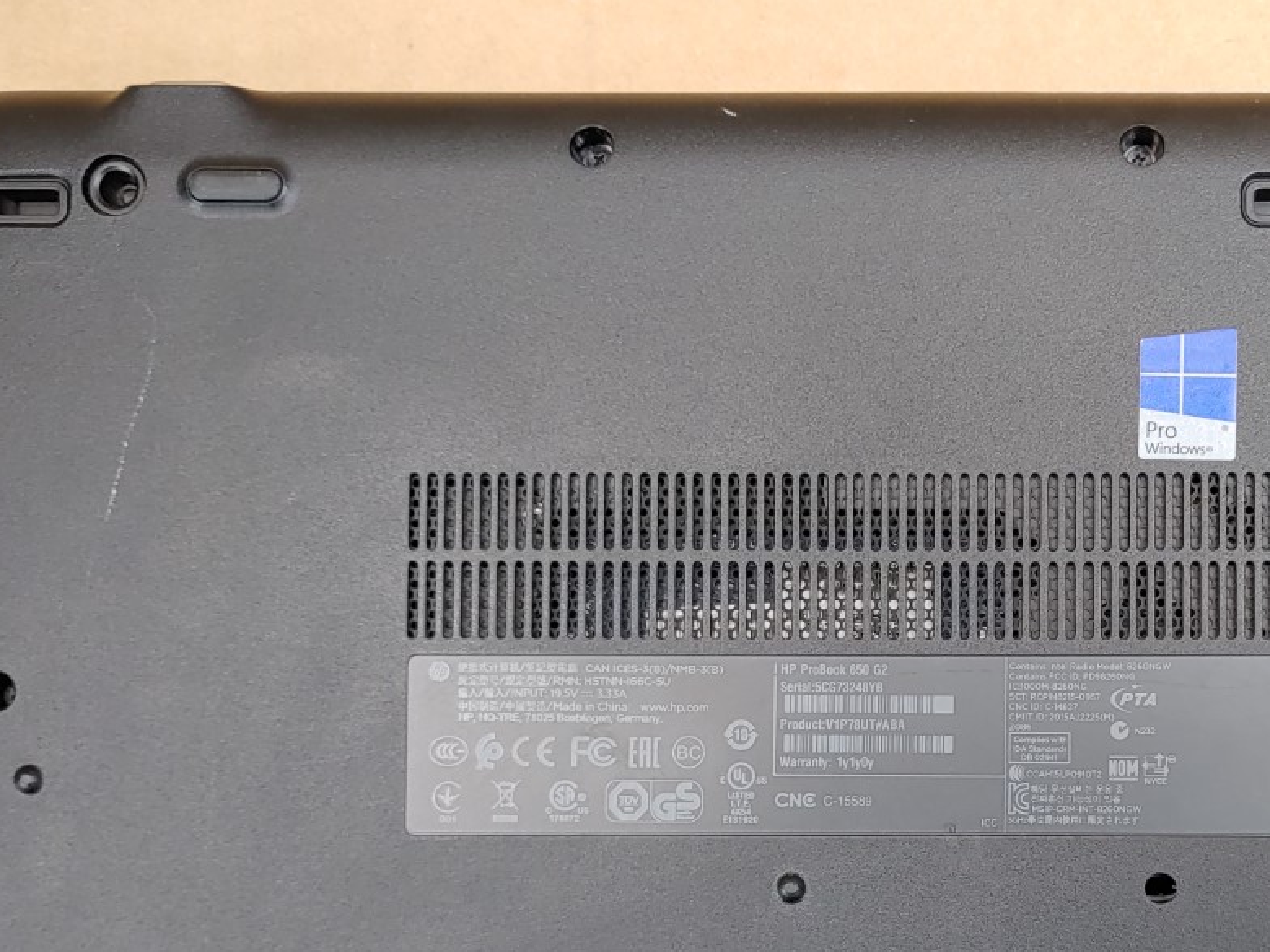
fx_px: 1761
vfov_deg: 29.4
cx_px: 975
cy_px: 796
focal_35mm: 48
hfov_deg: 38.5
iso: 50
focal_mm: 4.36
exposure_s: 1/60
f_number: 1.8
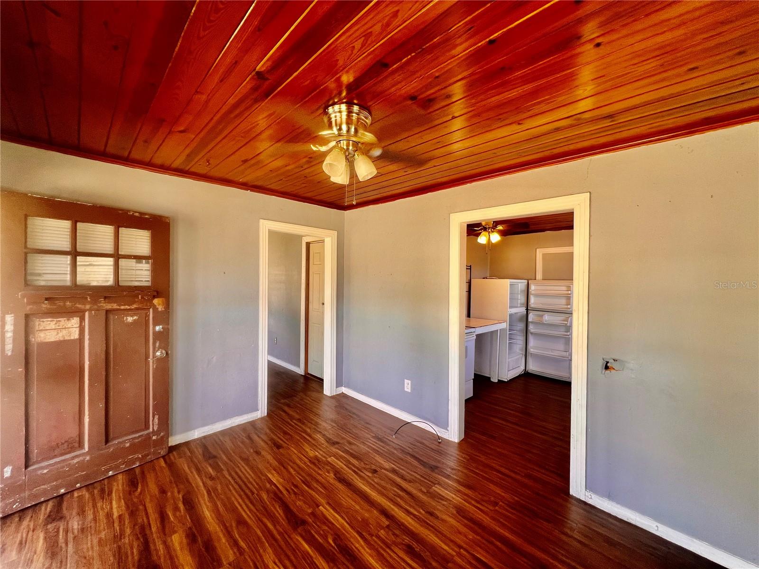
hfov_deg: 106.2
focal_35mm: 13
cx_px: 380
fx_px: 285
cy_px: 284
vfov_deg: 89.9
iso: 64
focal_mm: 1.57
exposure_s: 1/37
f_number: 1.8
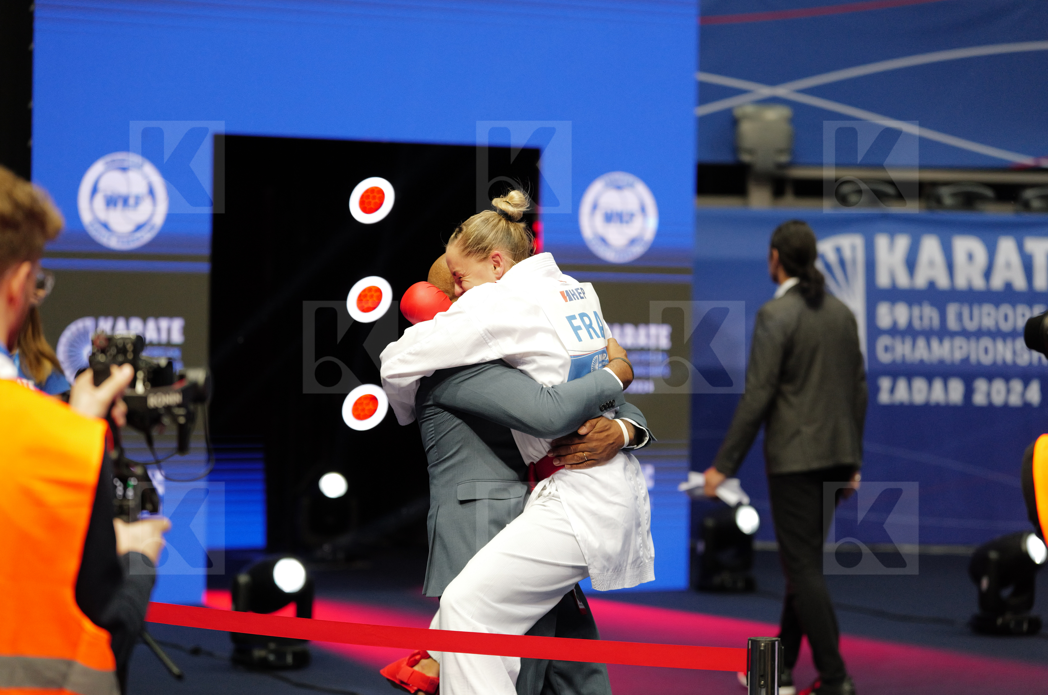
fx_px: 3139
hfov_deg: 19.0
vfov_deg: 12.6
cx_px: 524
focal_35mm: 108
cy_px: 348
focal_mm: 108
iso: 3200
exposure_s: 1/1000
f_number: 2.8
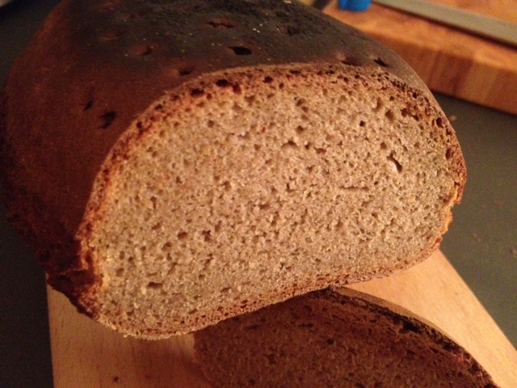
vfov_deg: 40.7
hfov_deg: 52.6
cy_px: 194
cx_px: 258
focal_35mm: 35
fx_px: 523
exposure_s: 1/15
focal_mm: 4.28
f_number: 2.4
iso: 800
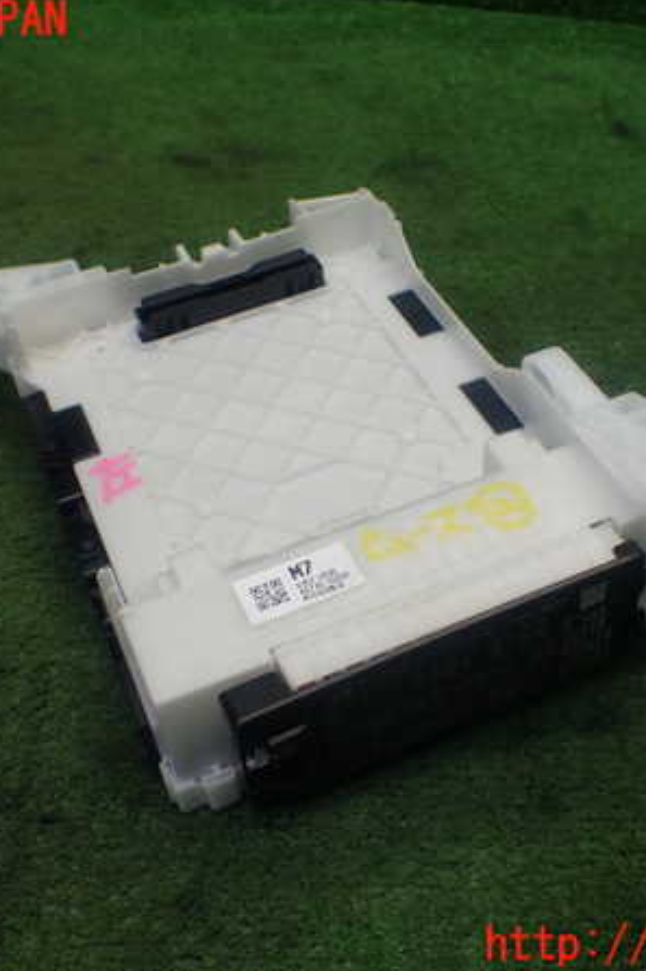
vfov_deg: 46.4
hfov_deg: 31.9
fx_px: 1131
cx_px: 324
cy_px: 483
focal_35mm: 42
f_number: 2.3
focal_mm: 5.4
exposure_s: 1/125
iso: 160
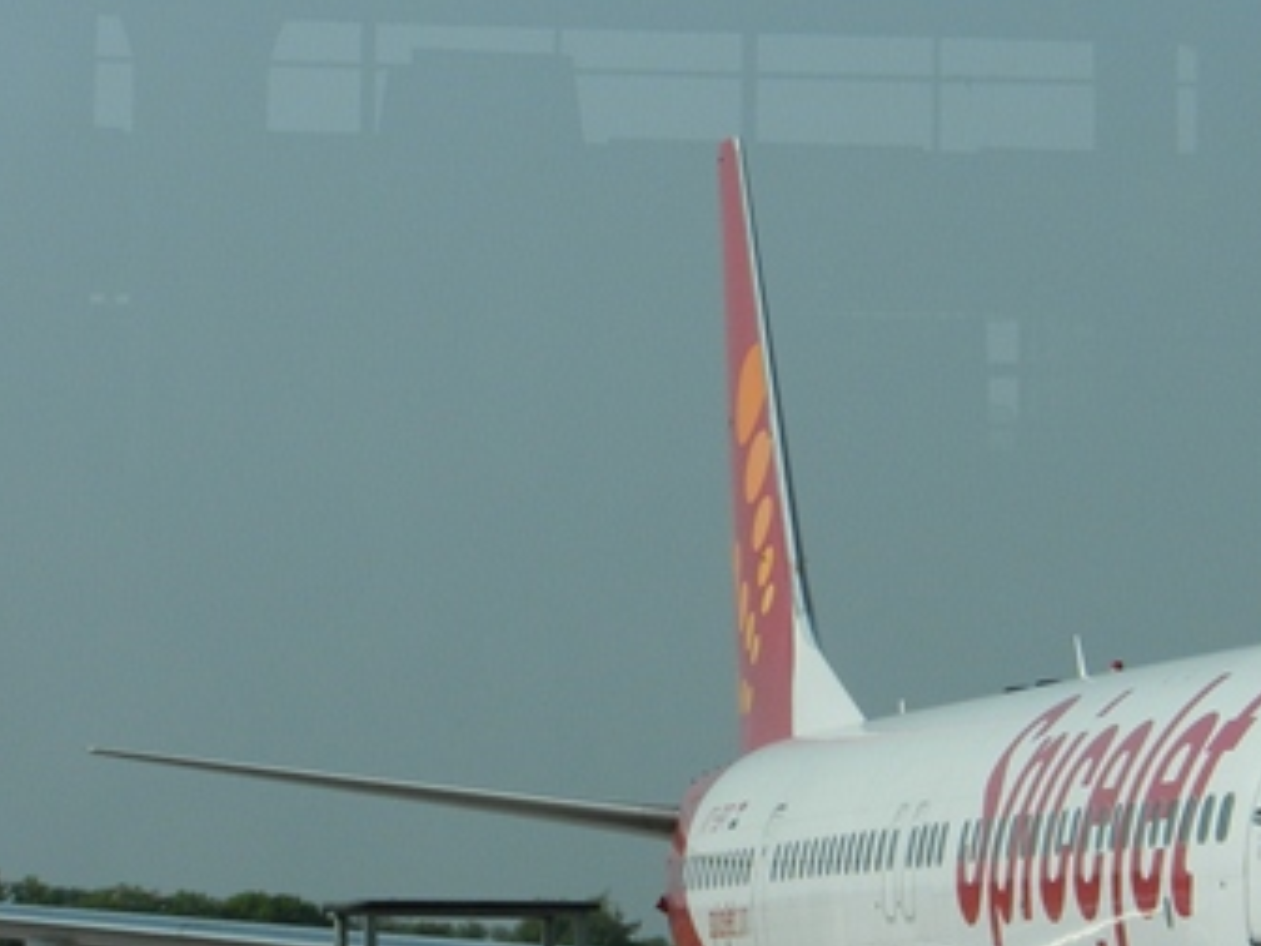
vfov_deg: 6.4
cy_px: 533
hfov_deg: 8.4
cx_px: 1017
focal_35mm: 234
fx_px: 8524
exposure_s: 1/640
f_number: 5.1
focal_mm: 22.2
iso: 160
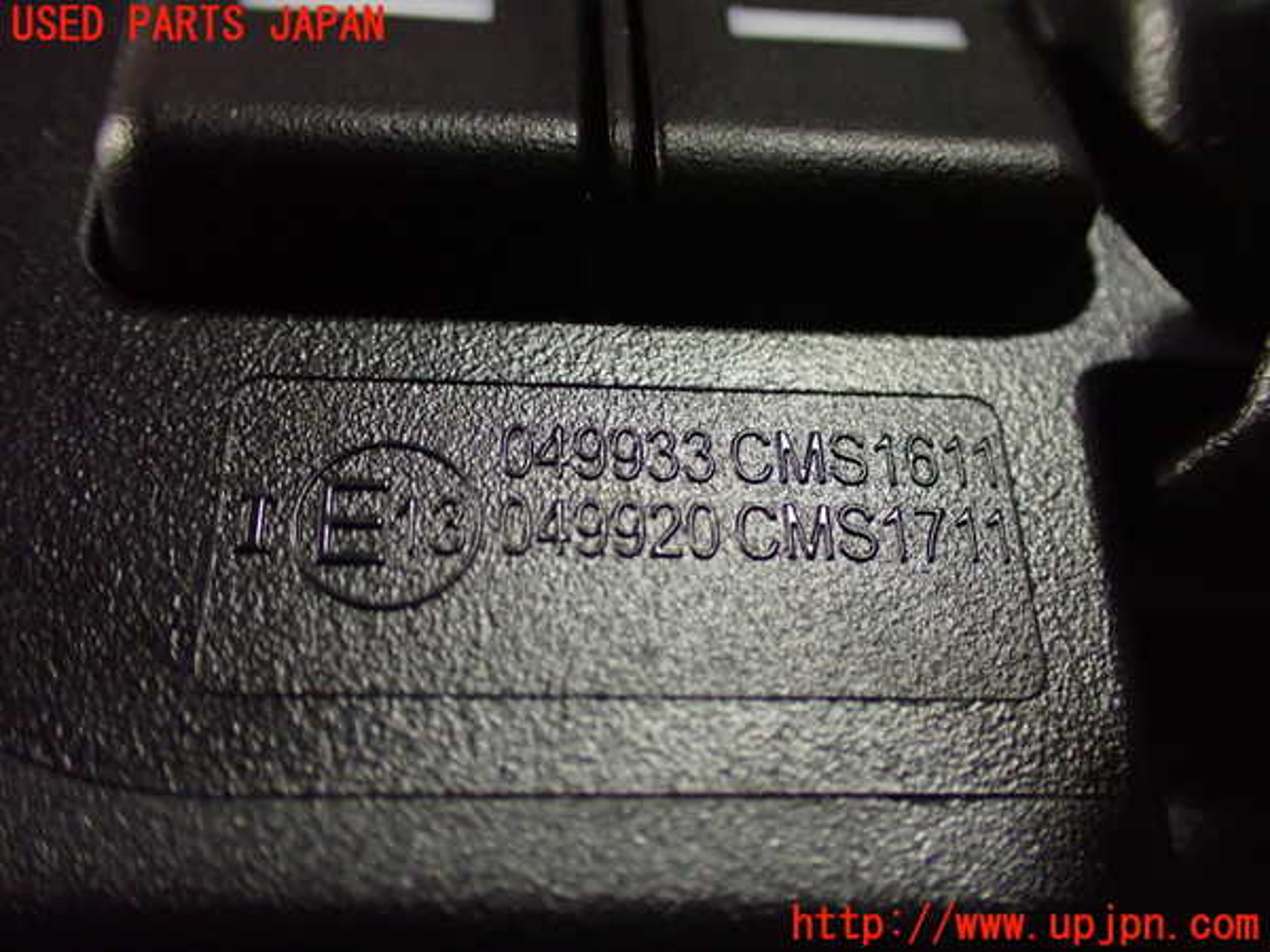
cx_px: 635
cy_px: 476
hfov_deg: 51.4
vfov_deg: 39.7
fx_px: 1321
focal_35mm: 36
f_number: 2.5
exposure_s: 1/40
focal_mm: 6.37
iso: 1000
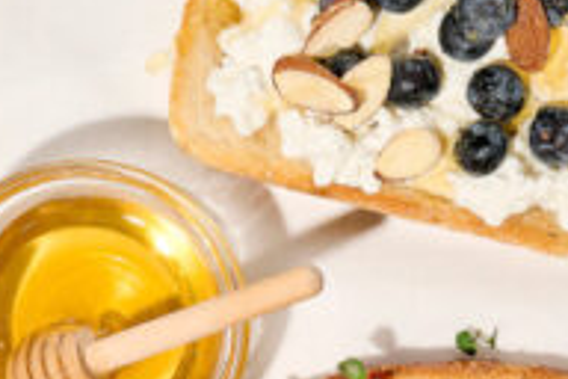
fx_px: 3345
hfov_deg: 9.7
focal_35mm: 212
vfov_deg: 6.5
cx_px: 453
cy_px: 369
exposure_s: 1/160
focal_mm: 51
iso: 64
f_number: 8
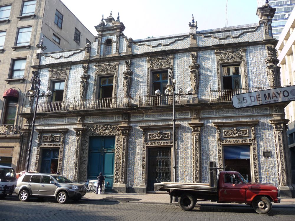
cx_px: 148
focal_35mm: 28
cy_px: 110
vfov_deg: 49.7
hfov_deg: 63.4
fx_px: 239
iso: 100
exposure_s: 1/160
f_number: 3.3
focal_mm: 4.7
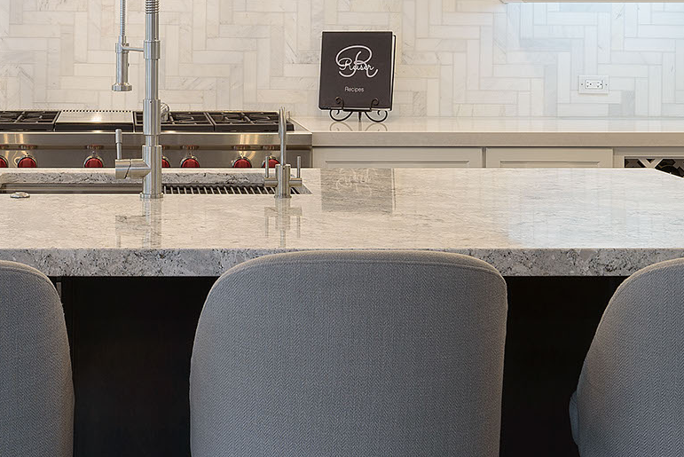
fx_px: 1464
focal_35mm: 77
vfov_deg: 17.3
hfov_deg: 25.9
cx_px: 144
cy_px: -7
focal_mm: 29
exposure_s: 1.3
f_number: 14
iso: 100
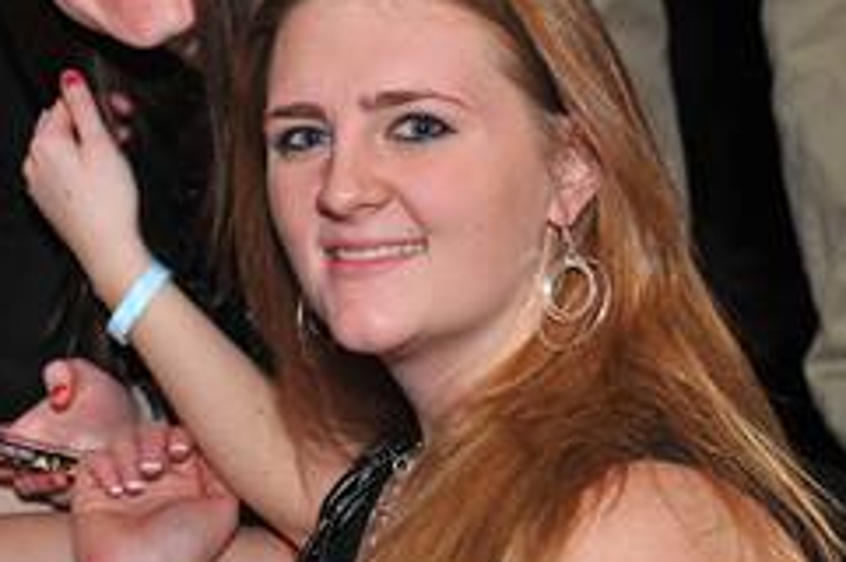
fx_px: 3004
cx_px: 161
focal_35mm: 128
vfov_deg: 10.7
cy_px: 186
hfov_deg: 15.9
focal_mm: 56
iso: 1250
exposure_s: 1/100
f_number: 5
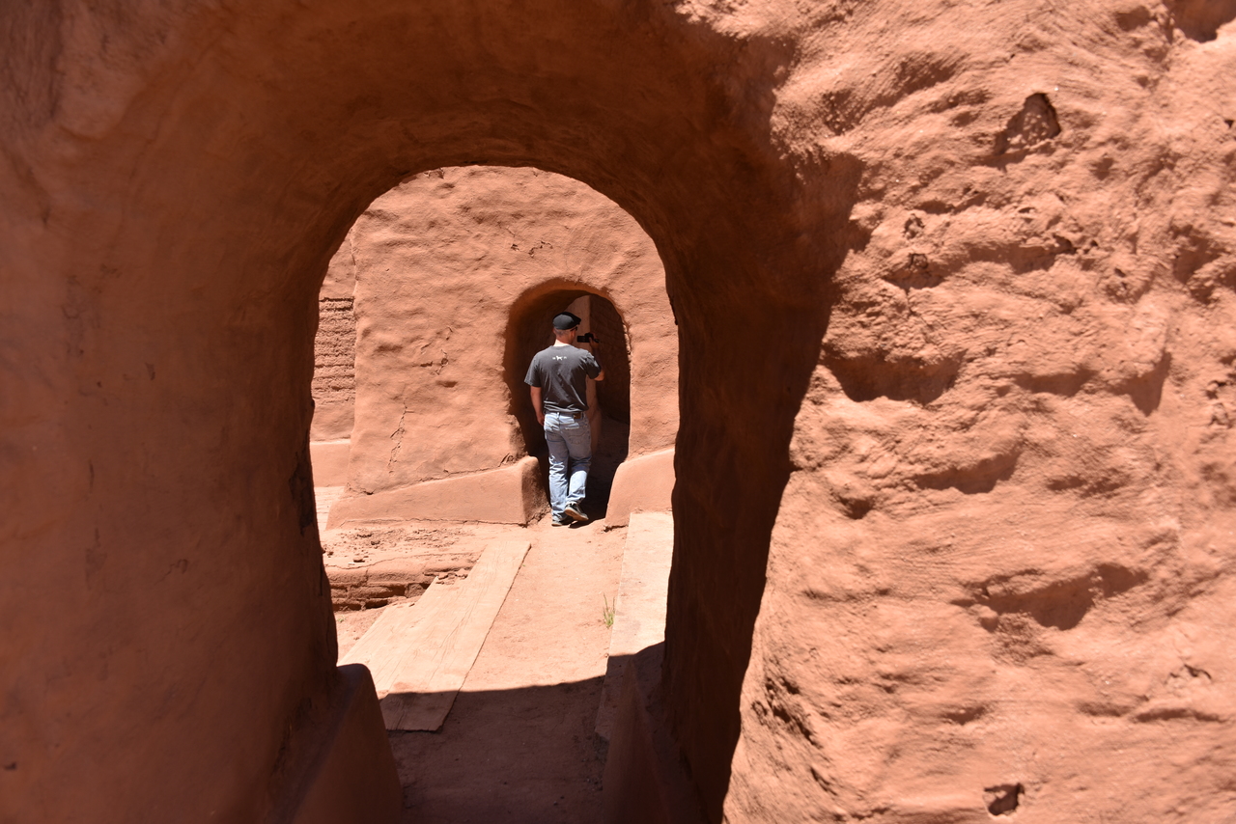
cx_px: 618
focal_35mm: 28
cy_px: 412
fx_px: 961
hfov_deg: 65.5
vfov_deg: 46.4
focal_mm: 28
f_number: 8
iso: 100
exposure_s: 1/250
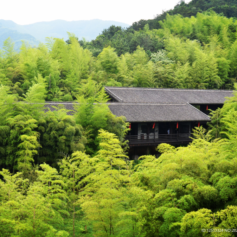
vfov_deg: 29.6
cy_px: 118
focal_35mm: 58
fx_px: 449
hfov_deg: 29.5
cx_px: 101
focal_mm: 30
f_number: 8
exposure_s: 1/250
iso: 400
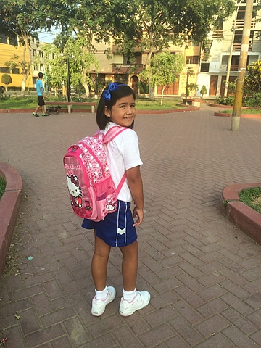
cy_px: 174
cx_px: 130
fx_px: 292
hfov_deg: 48.2
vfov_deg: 61.7
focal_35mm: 29
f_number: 2.2
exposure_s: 1/507
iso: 32
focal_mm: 4.15
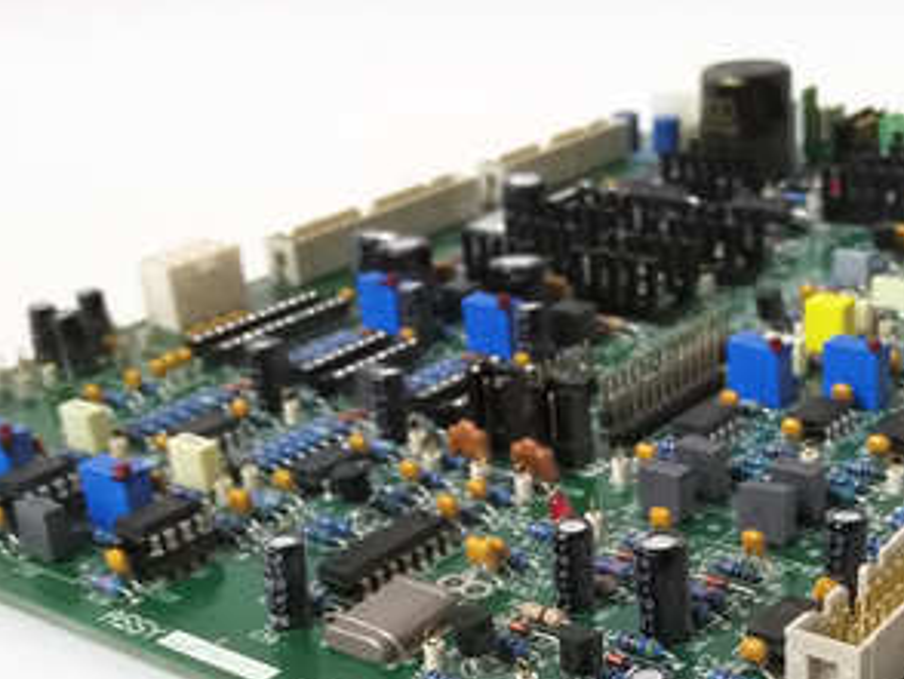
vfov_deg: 27.1
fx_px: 1385
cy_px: 535
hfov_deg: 35.7
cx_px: 621
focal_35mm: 53
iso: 381
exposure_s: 1/30
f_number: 1.8
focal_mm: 3.63
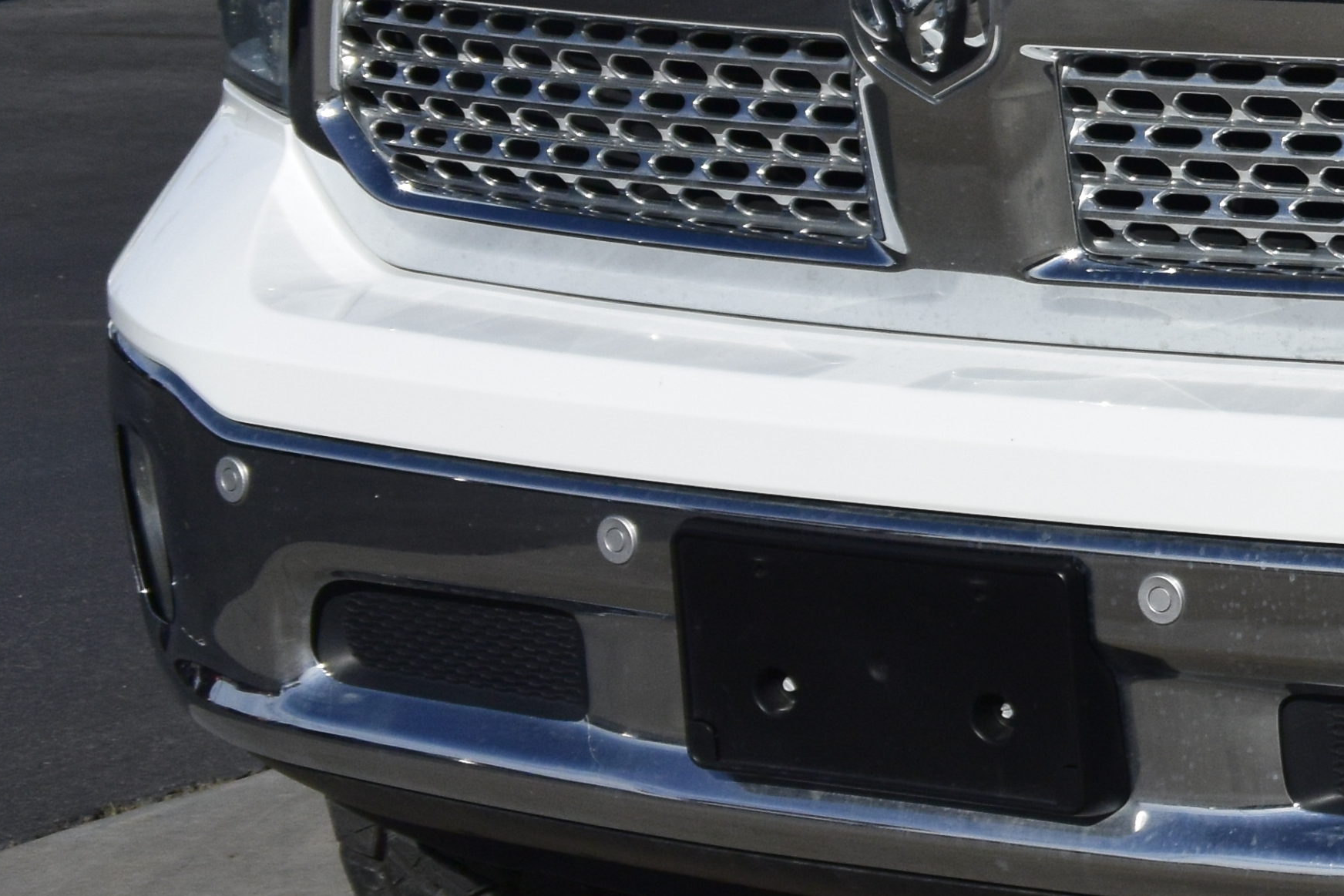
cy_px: 68
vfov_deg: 8.9
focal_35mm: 153
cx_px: 1968
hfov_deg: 12.8
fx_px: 5712
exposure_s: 1/1600
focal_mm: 18.9
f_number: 5.6
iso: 160
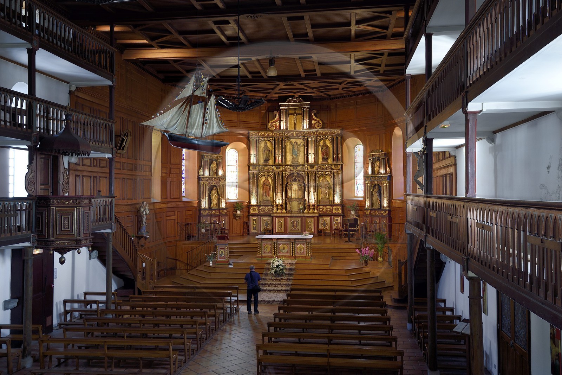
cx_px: 281
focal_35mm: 32
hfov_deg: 58.7
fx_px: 499
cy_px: 188
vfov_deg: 41.1
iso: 400
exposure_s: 1/5
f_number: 8
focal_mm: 32
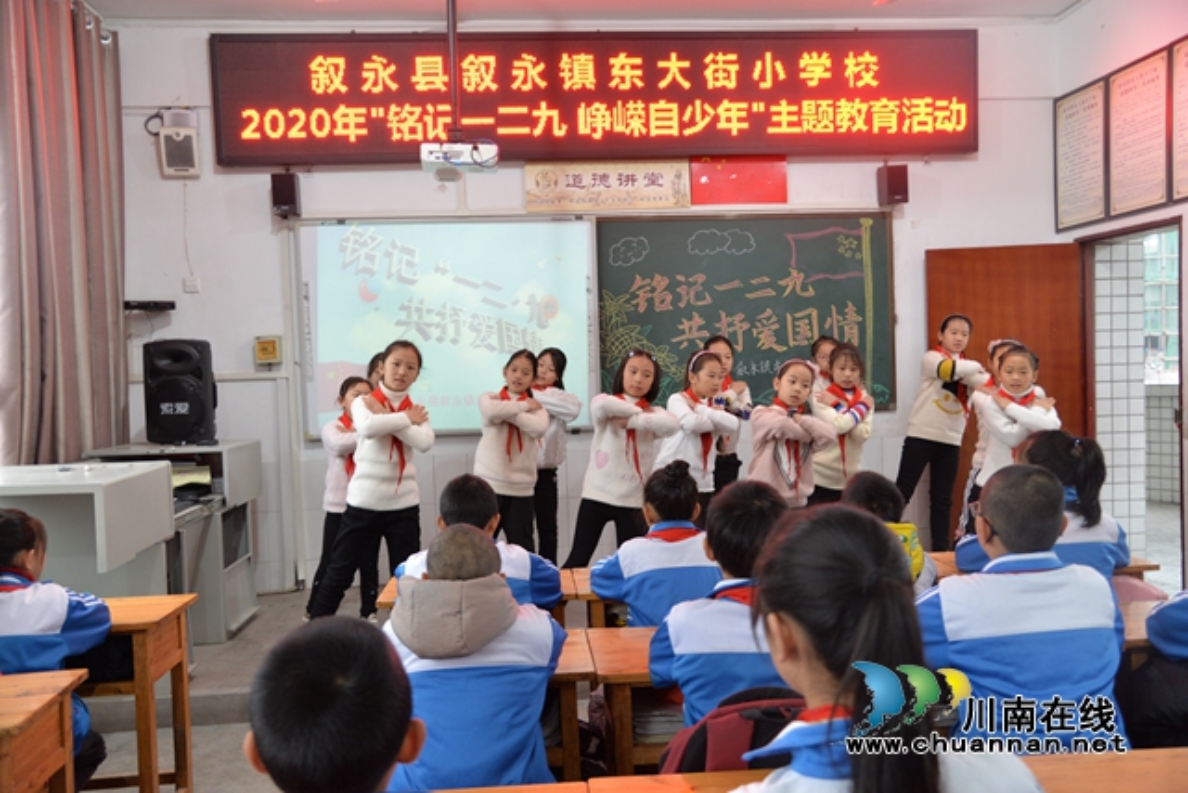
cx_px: 594
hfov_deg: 60.3
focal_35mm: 31
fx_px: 1023
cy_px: 396
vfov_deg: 42.3
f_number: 4
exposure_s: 1/30
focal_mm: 31
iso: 1250
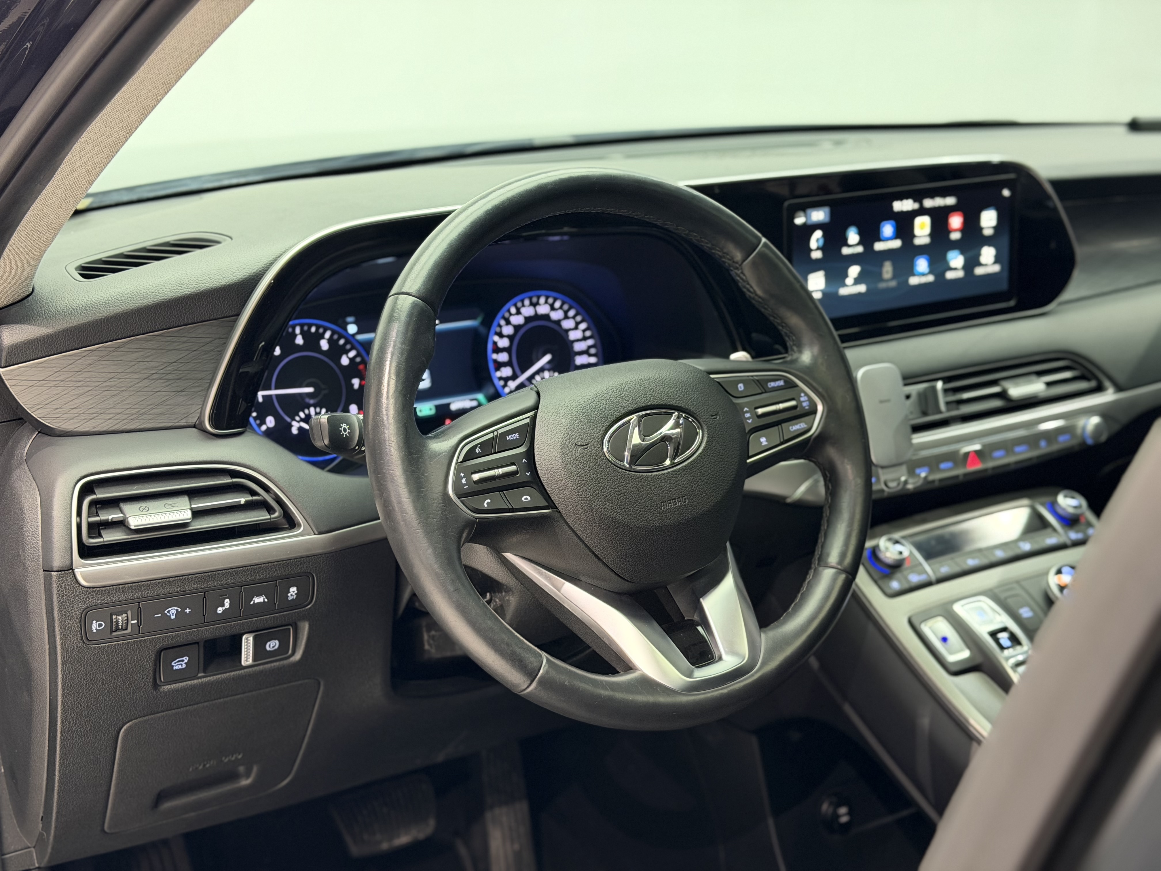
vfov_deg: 30.3
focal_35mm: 48
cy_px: 436
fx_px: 1610
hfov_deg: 39.7
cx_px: 580
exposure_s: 1/40
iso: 320
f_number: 1.78
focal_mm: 6.76
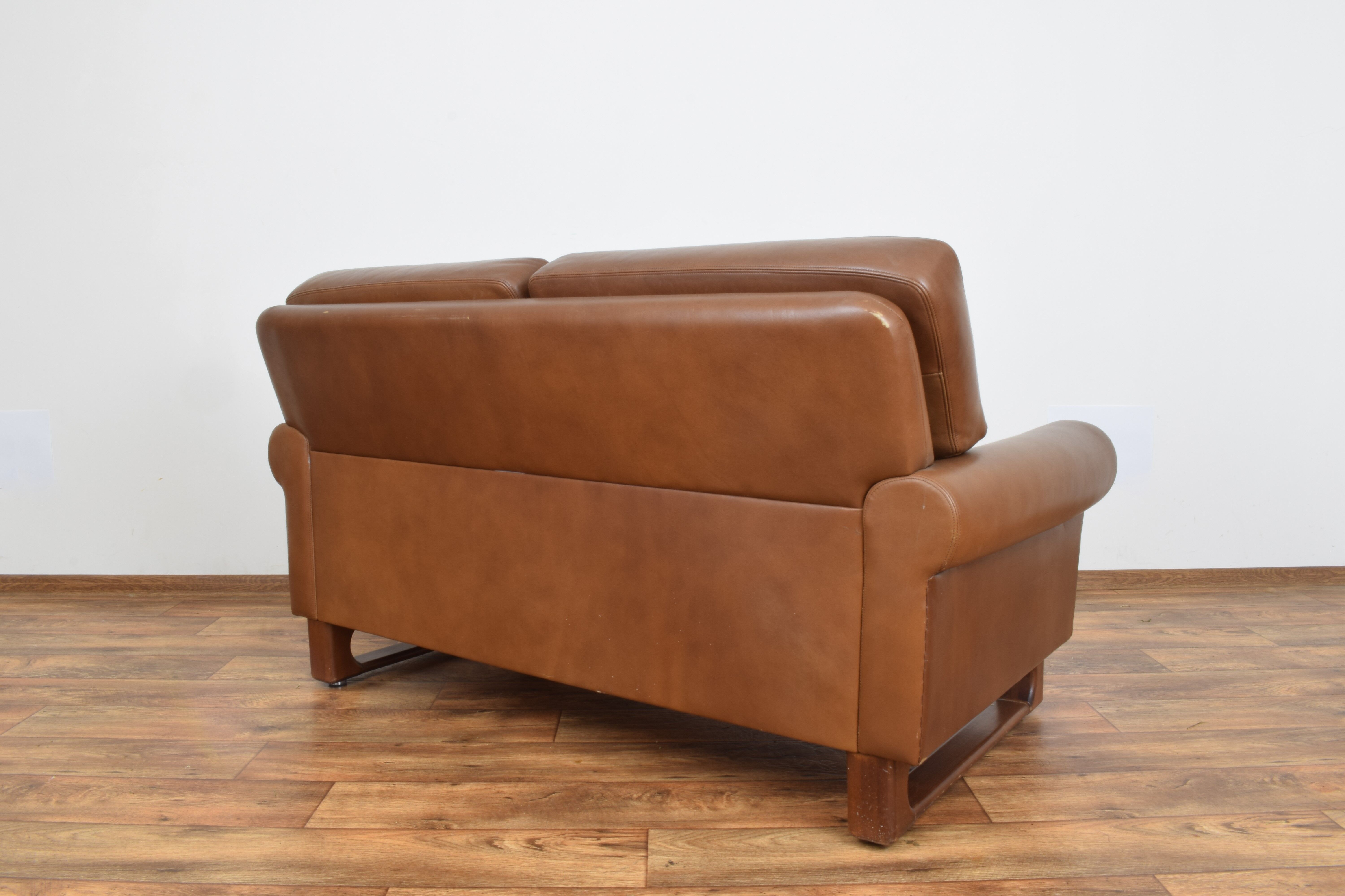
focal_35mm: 27
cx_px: 672
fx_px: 1009
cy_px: 448
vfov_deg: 47.9
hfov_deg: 67.4
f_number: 20
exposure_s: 3
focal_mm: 18
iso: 100
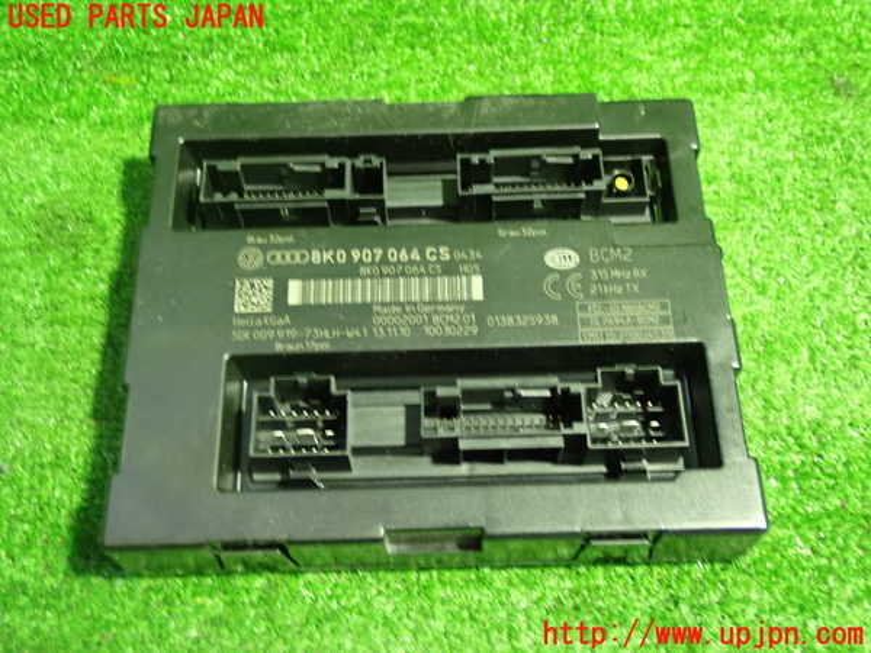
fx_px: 1032
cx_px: 436
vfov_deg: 35.1
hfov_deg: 45.8
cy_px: 326
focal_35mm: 41
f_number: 2.8
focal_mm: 7.31
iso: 800
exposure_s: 1/20
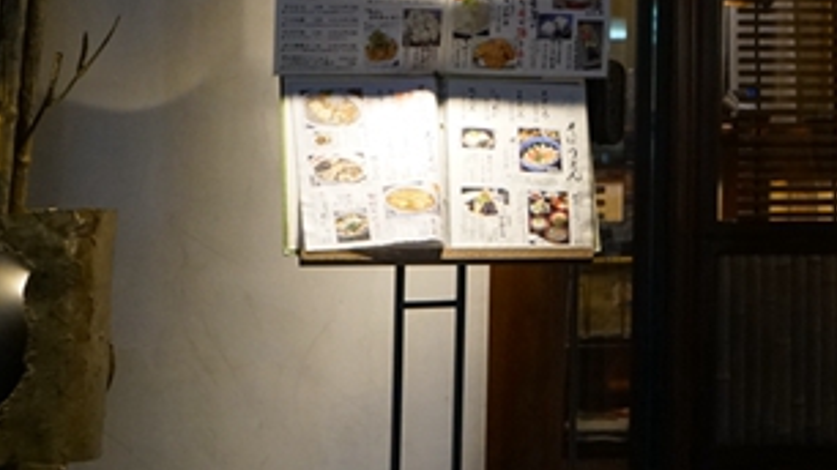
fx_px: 2485
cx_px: 1201
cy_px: -57
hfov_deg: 17.5
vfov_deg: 10.7
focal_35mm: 112
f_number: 4
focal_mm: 32
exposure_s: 1/160
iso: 2500
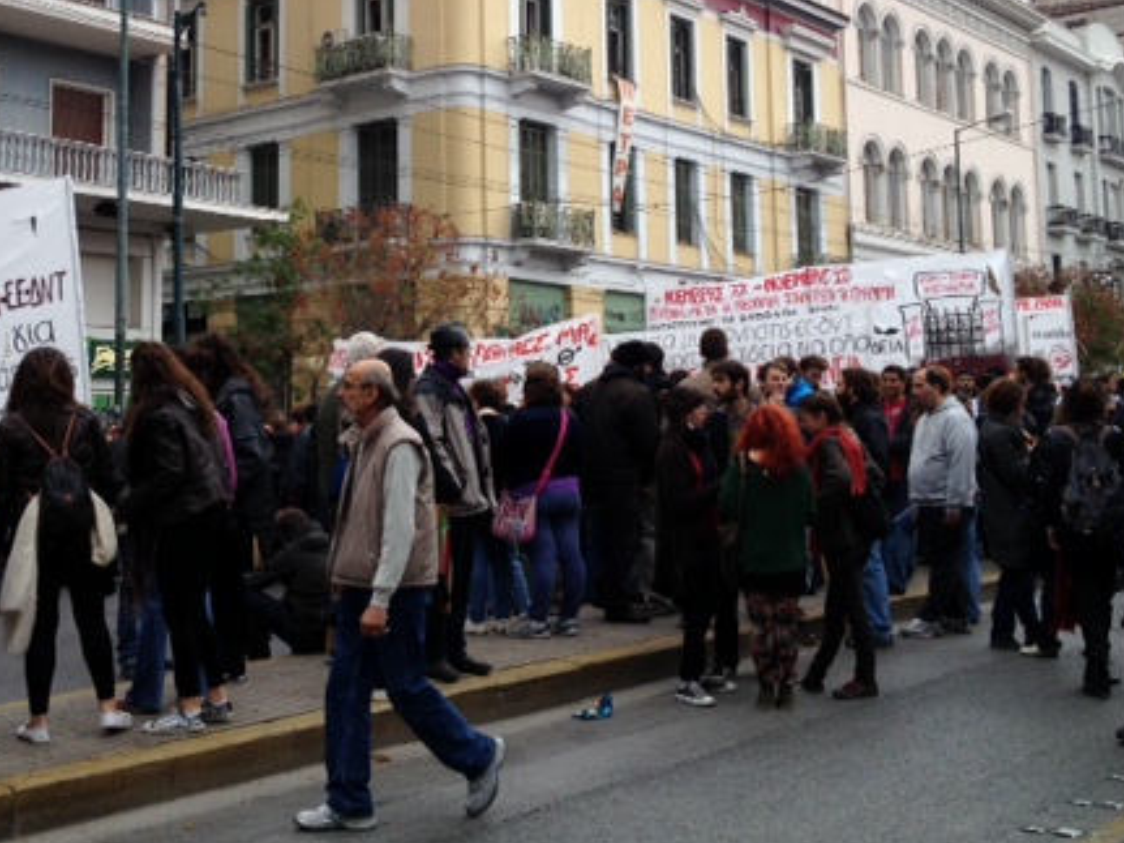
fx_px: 1688
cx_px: 446
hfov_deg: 36.7
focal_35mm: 52
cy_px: 238
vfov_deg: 27.7
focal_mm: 4.28
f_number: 2.4
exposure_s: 1/303
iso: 50
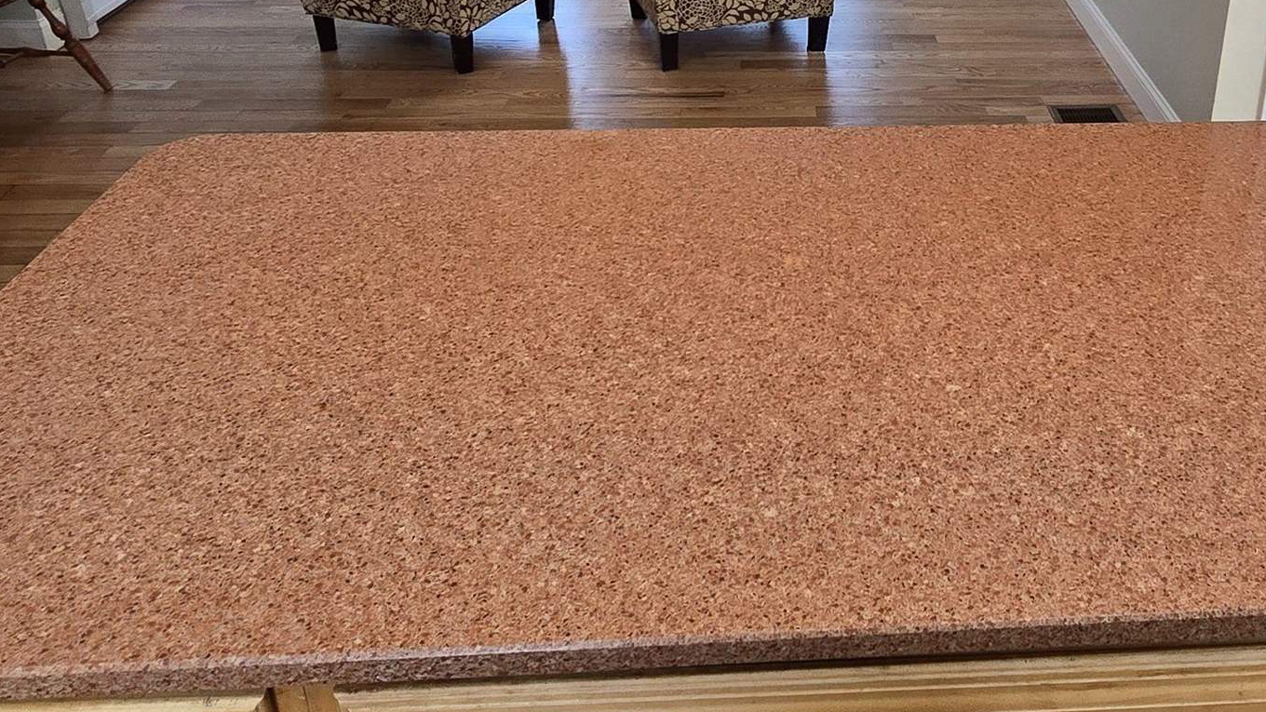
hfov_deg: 59.2
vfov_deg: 34.5
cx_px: 872
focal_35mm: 32
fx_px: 1074
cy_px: 64
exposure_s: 1/60
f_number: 2.2
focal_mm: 2.2
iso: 125
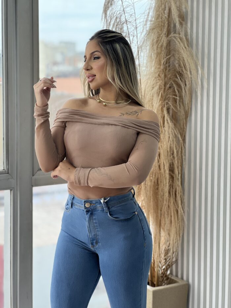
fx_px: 685
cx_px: 116
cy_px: 154
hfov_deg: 19.1
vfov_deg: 25.3
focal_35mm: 77
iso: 80
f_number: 2.8
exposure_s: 1/120
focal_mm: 9
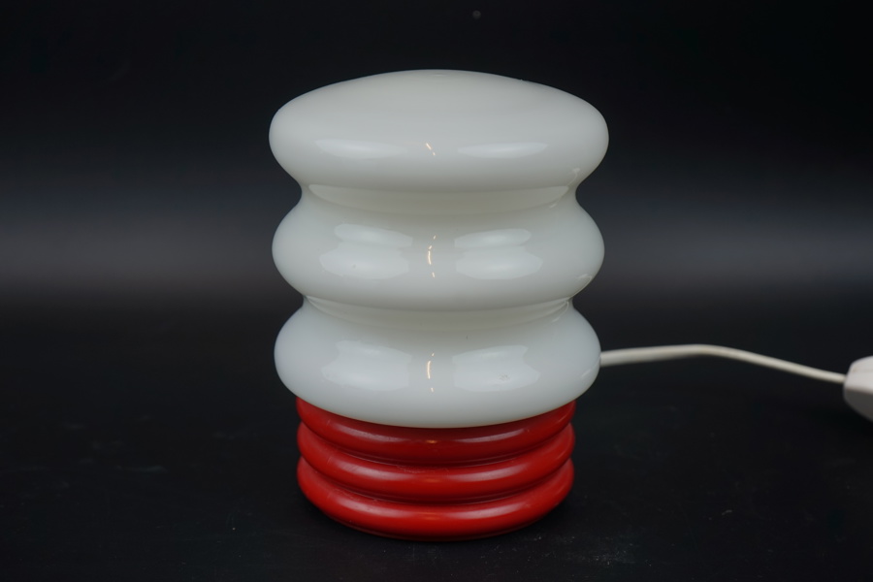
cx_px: 436
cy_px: 291
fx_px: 1576
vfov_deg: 20.9
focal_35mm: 65
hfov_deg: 31.0
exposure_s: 1/100
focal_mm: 65
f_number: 6.3
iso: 100
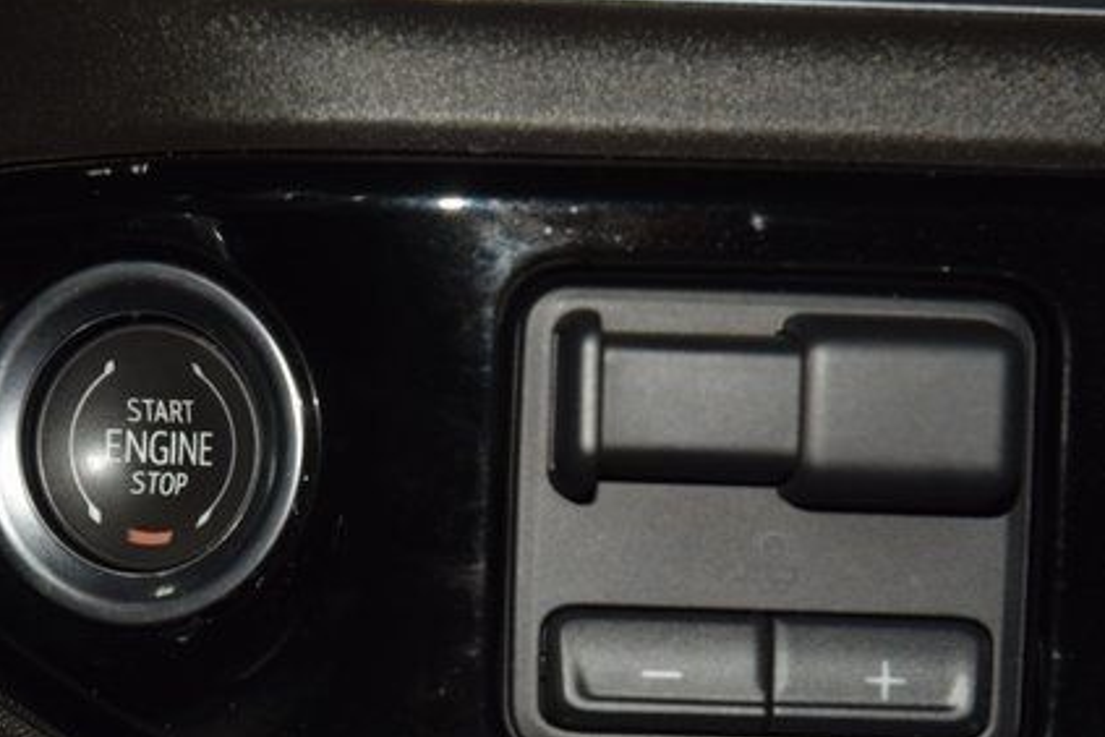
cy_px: 529
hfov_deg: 12.9
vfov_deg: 8.6
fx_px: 4880
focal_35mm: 159
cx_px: 413
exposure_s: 1/125
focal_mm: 70
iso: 100
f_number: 8
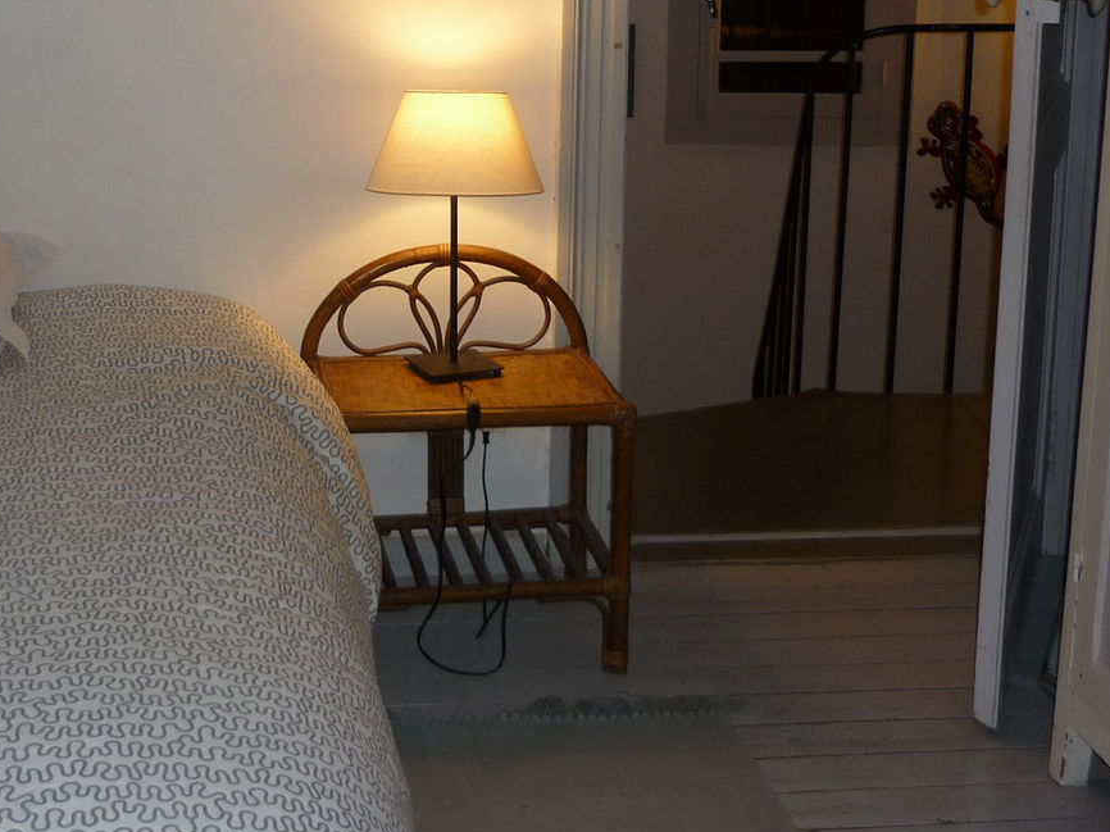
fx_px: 1955
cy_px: 141
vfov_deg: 23.6
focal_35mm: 61
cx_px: 299
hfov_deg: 31.2
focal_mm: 5.5
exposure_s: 1/30
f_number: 2.8
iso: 100
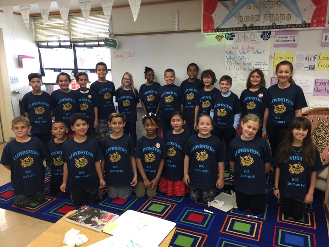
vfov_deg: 48.2
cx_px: 164
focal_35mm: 29
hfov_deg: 61.7
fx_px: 276
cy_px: 124
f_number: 2.2
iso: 40
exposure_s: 1/15
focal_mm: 4.15
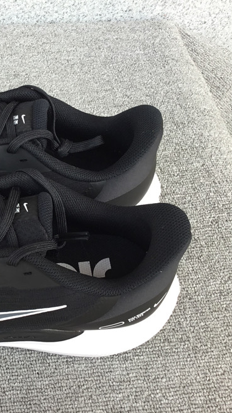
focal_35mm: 46
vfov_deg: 44.6
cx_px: -32
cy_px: 203
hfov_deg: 24.0
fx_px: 503
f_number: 2.4
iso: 25
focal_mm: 3.3
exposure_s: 1/114
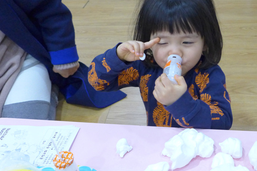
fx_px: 343
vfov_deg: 28.1
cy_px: 84
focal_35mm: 48
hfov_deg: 40.5
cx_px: 175
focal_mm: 6.3
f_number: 1.6
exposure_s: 1/500
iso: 800
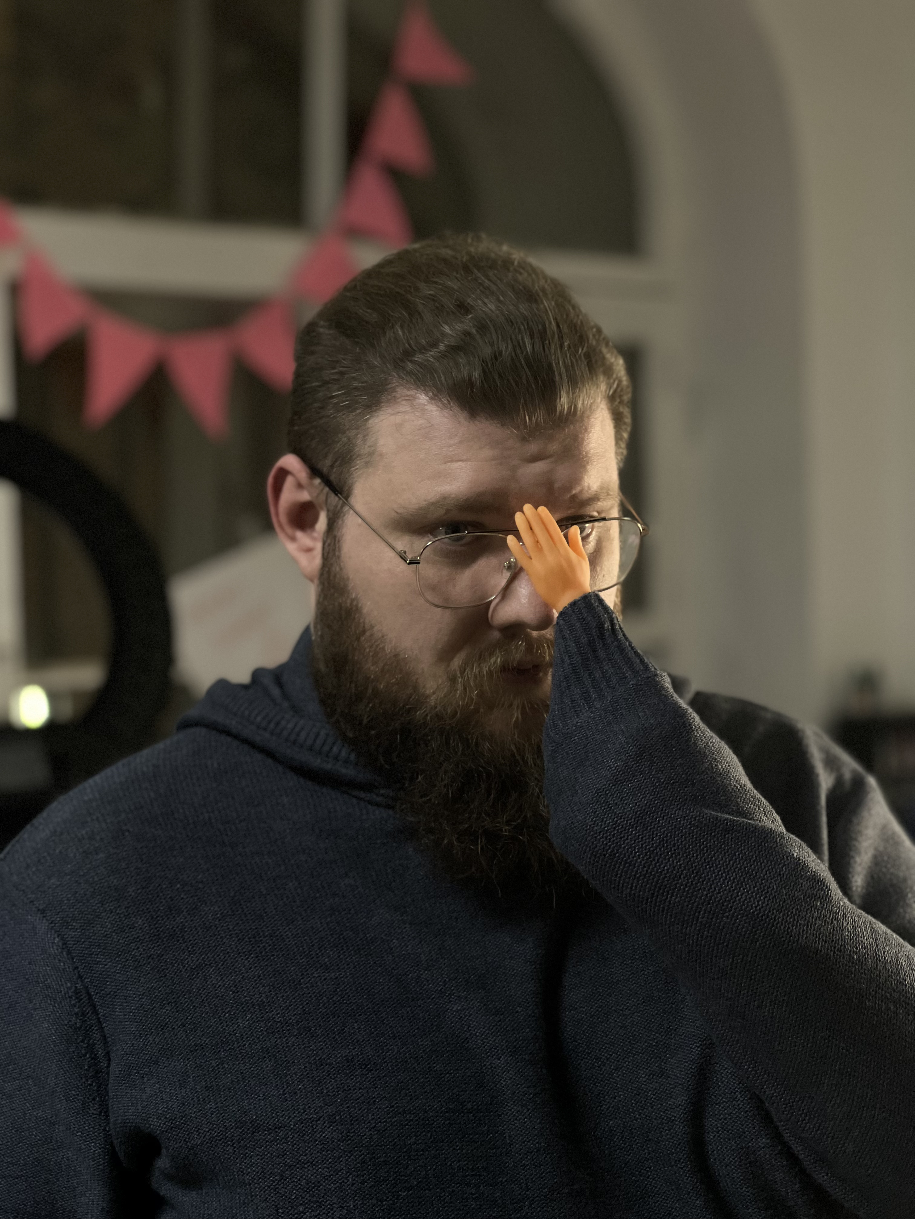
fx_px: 2714
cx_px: 458
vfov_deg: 25.3
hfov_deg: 19.1
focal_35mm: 77
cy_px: 610
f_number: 2.8
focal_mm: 9
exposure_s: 1/33
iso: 400
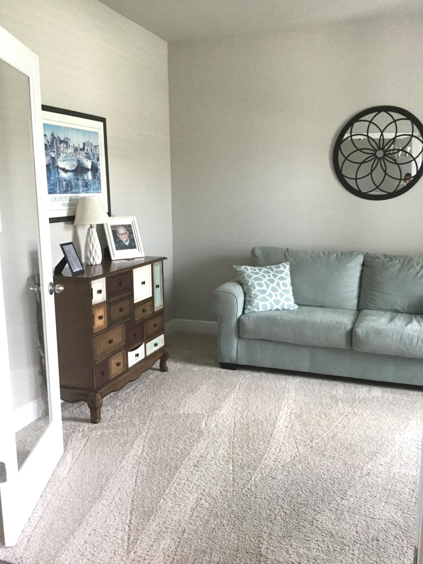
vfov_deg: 58.4
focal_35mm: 31
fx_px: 505
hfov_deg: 45.4
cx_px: 212
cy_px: 282
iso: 125
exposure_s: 1/30
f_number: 2.4
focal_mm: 3.3
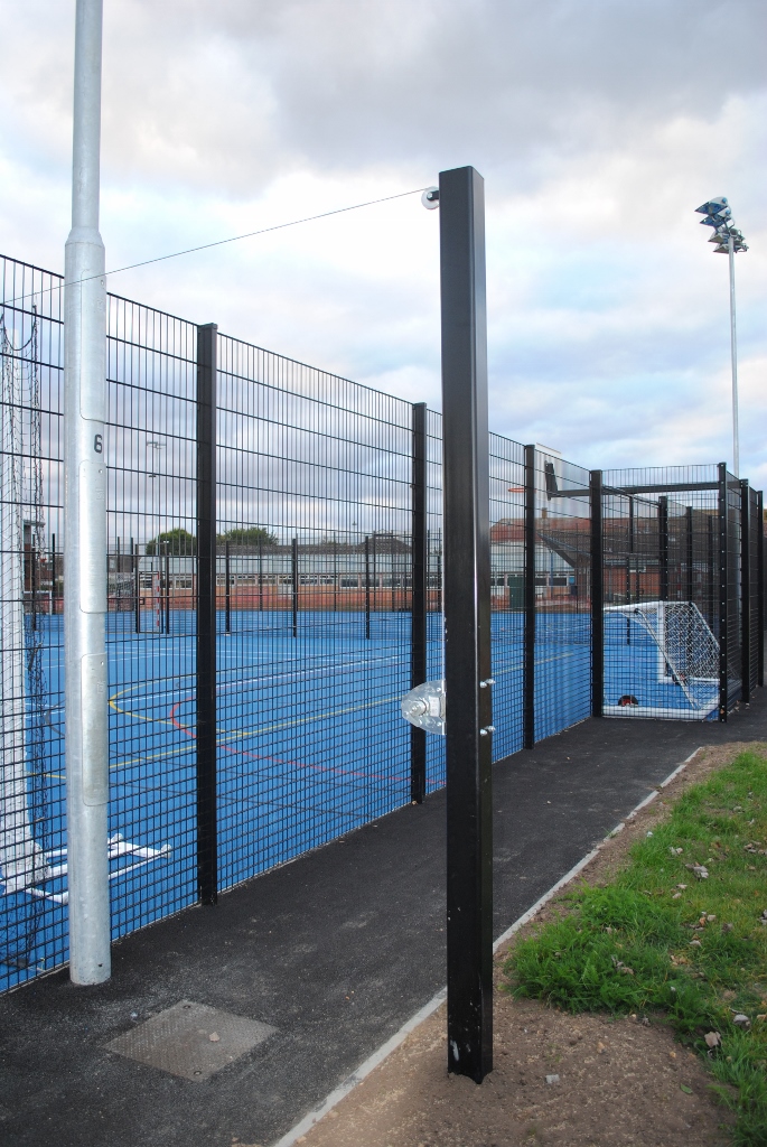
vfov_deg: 61.9
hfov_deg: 43.7
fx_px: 956
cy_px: 574
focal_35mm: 30
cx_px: 384
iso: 200
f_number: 3.8
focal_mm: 20
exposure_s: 1/60
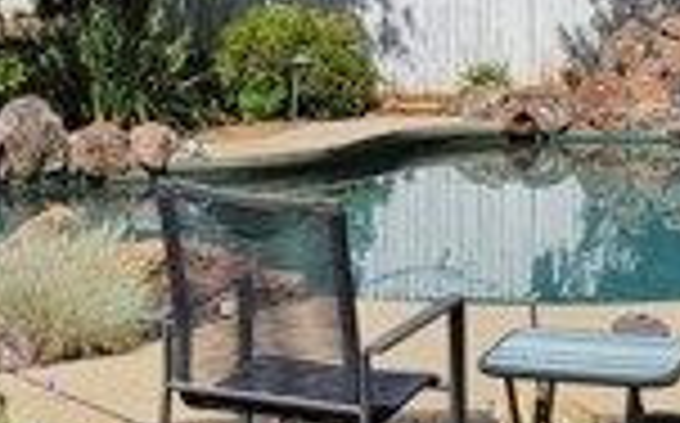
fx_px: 2332
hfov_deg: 16.6
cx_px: 333
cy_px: -86
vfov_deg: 10.2
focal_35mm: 126
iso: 250
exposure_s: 1/2500
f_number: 4.5
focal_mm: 14
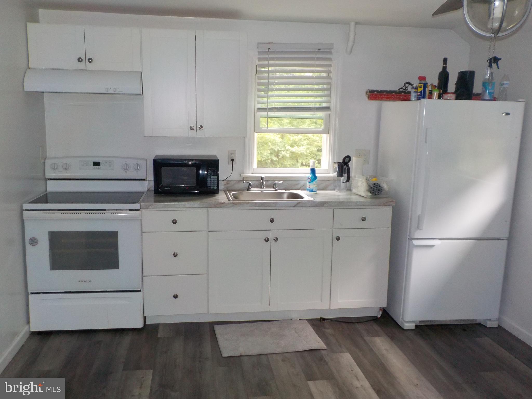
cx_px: 266
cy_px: 200
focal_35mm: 30
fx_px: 461
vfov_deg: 46.8
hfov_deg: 60.0
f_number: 3.3
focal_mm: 4.1
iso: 200
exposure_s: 1/30
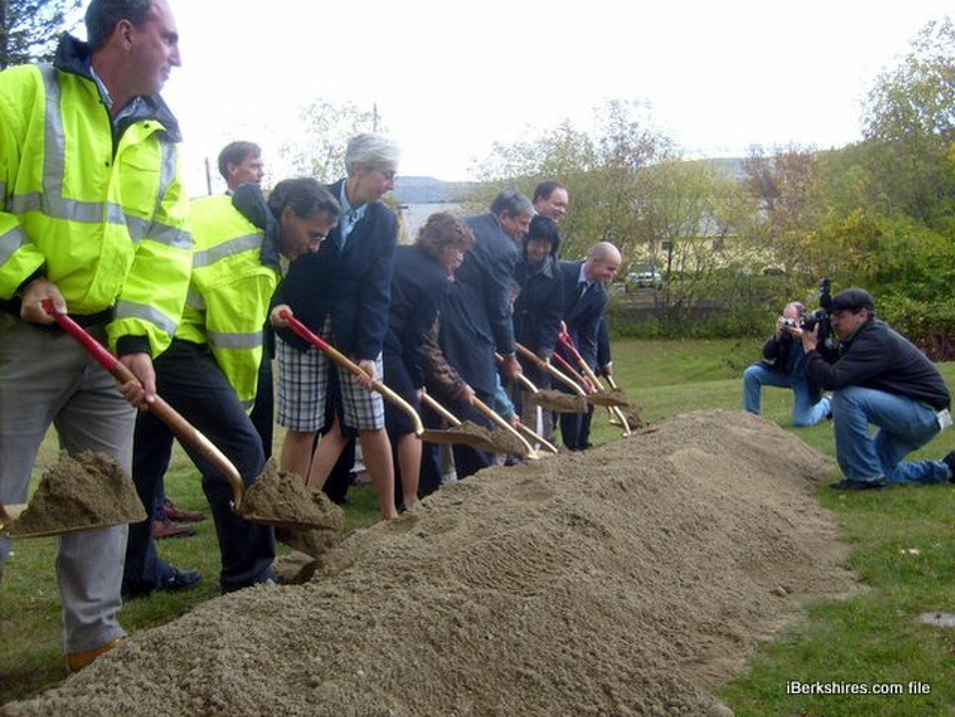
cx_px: 478
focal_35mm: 35
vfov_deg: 40.7
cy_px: 358
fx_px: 966
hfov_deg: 52.6
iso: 80
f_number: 2.8
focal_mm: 5.8
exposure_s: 1/180
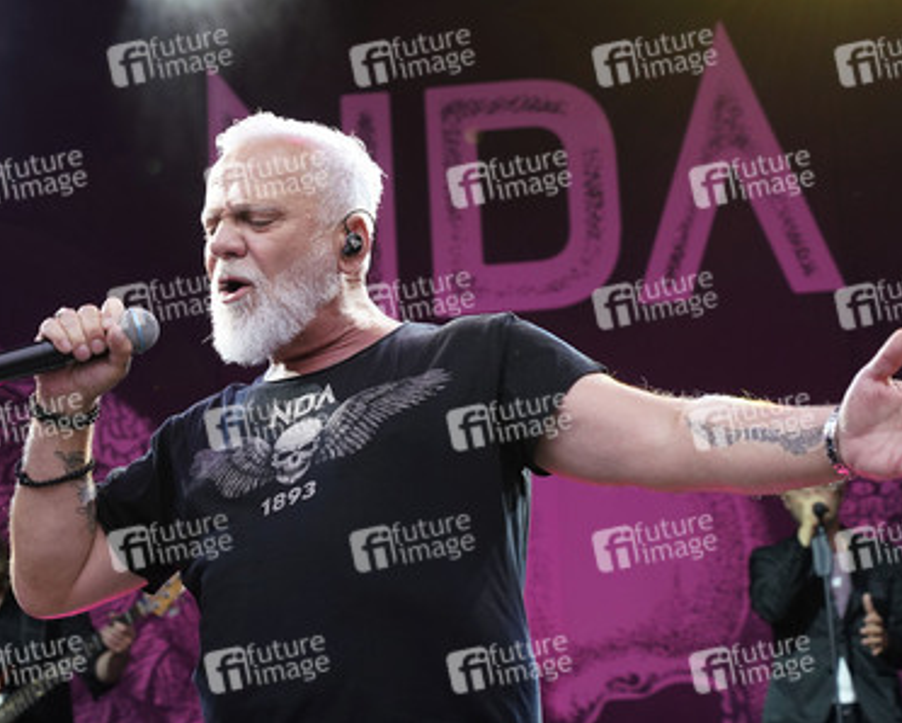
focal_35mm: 67
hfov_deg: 28.3
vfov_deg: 22.8
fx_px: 1790
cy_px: 362
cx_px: 445
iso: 1000
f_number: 5.6
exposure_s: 1/160
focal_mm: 59
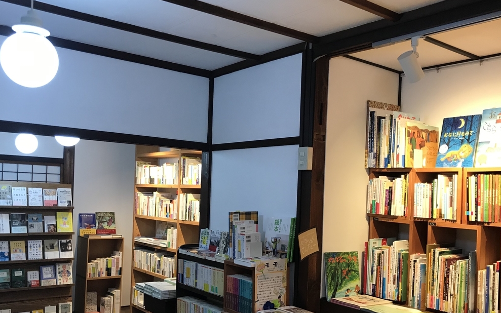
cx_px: 242
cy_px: 202
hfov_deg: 54.0
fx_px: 492
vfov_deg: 35.1
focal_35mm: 36
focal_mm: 3.99
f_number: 1.8
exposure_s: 1/20
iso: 40
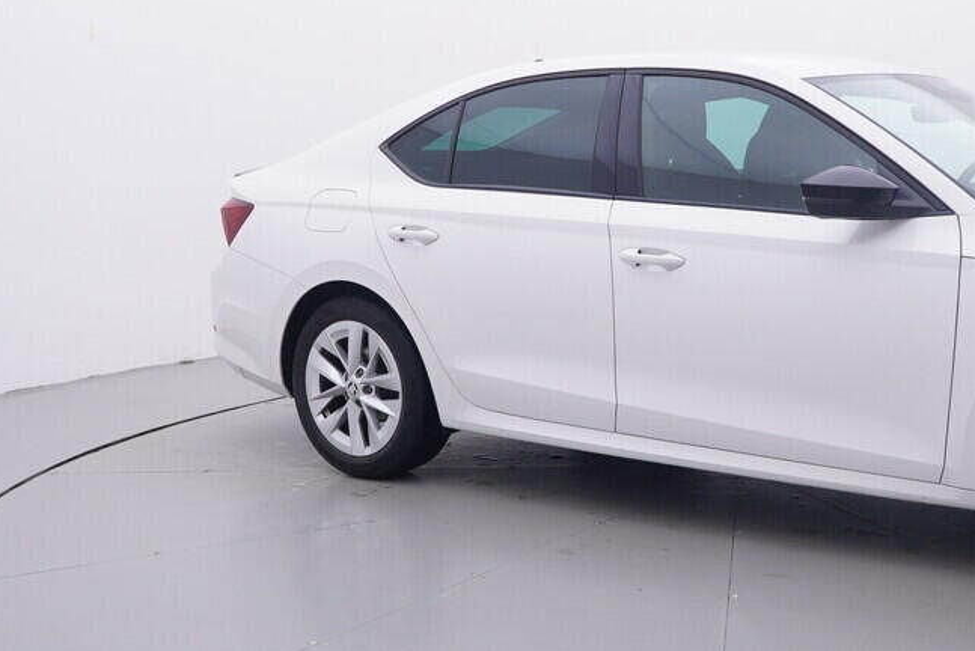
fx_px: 1358
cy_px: 285
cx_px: 738
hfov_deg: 38.4
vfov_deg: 26.9
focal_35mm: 50
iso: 200
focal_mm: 15
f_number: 5
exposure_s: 1/80
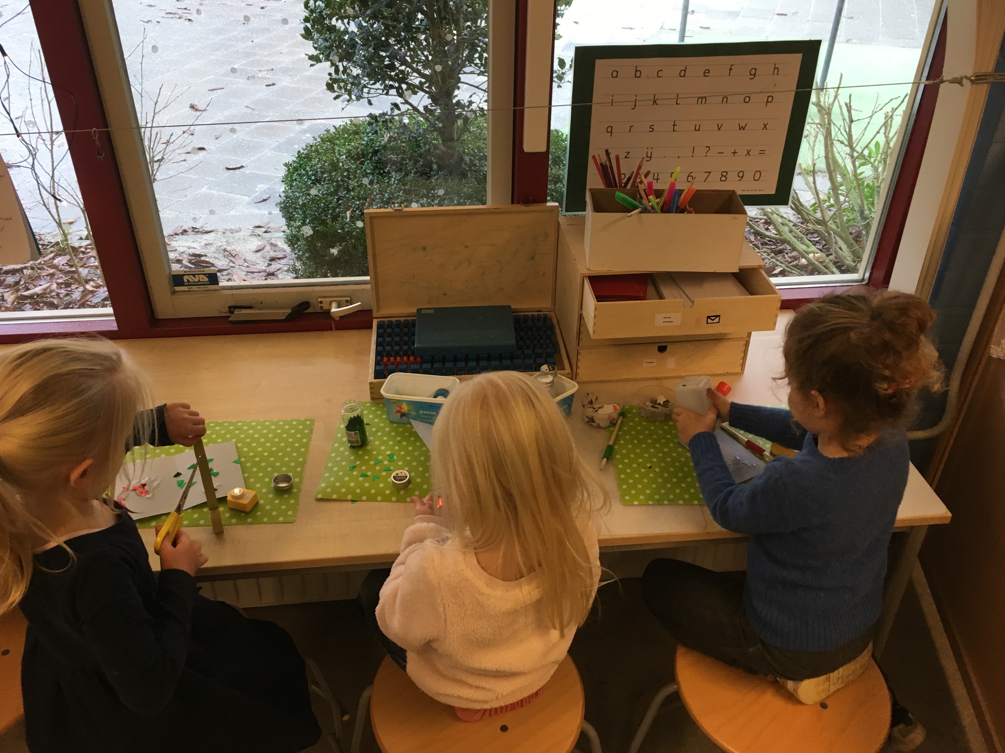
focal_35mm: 30
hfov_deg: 60.0
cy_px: 366
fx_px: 871
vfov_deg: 46.8
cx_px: 499
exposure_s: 1/33
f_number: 2.2
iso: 64
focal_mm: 4.15
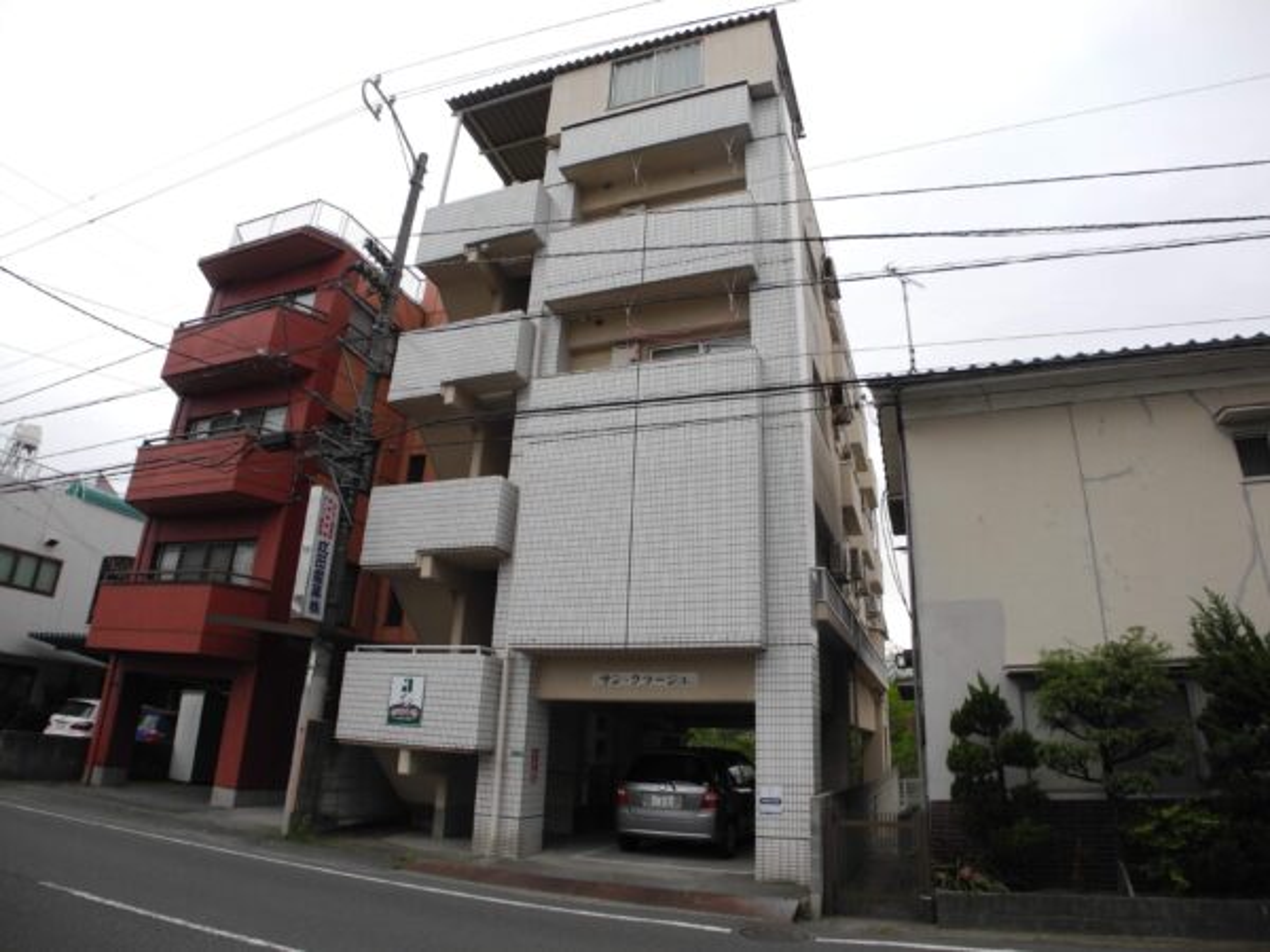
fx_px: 1027
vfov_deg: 49.7
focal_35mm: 28
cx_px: 635
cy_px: 476
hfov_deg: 63.4
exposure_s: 1/800
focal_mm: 6
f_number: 3.2
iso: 100
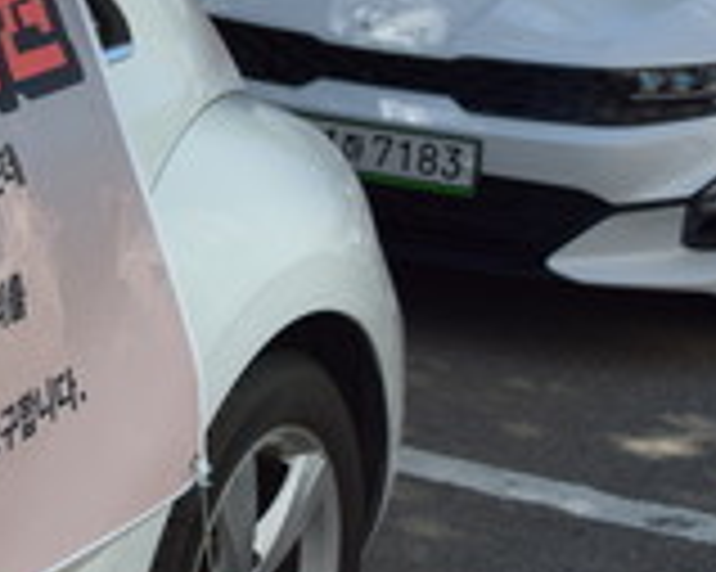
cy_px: 135
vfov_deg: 13.1
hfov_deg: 16.1
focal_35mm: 117
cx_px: -36
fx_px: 2478
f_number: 3.8
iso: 200
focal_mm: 22
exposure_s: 1/1500
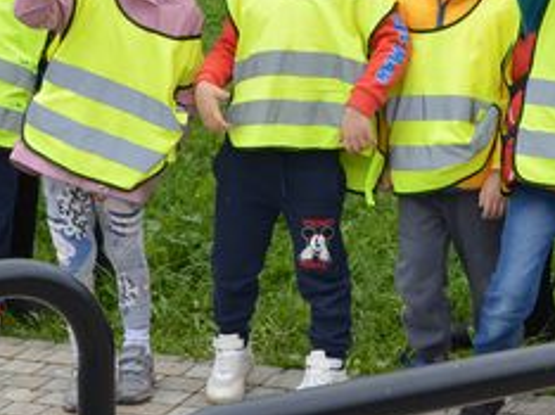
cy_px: -115
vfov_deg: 10.0
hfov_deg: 13.6
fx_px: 2324
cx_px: 356
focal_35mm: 145
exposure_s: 1/125
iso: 100
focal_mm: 23
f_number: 5.6
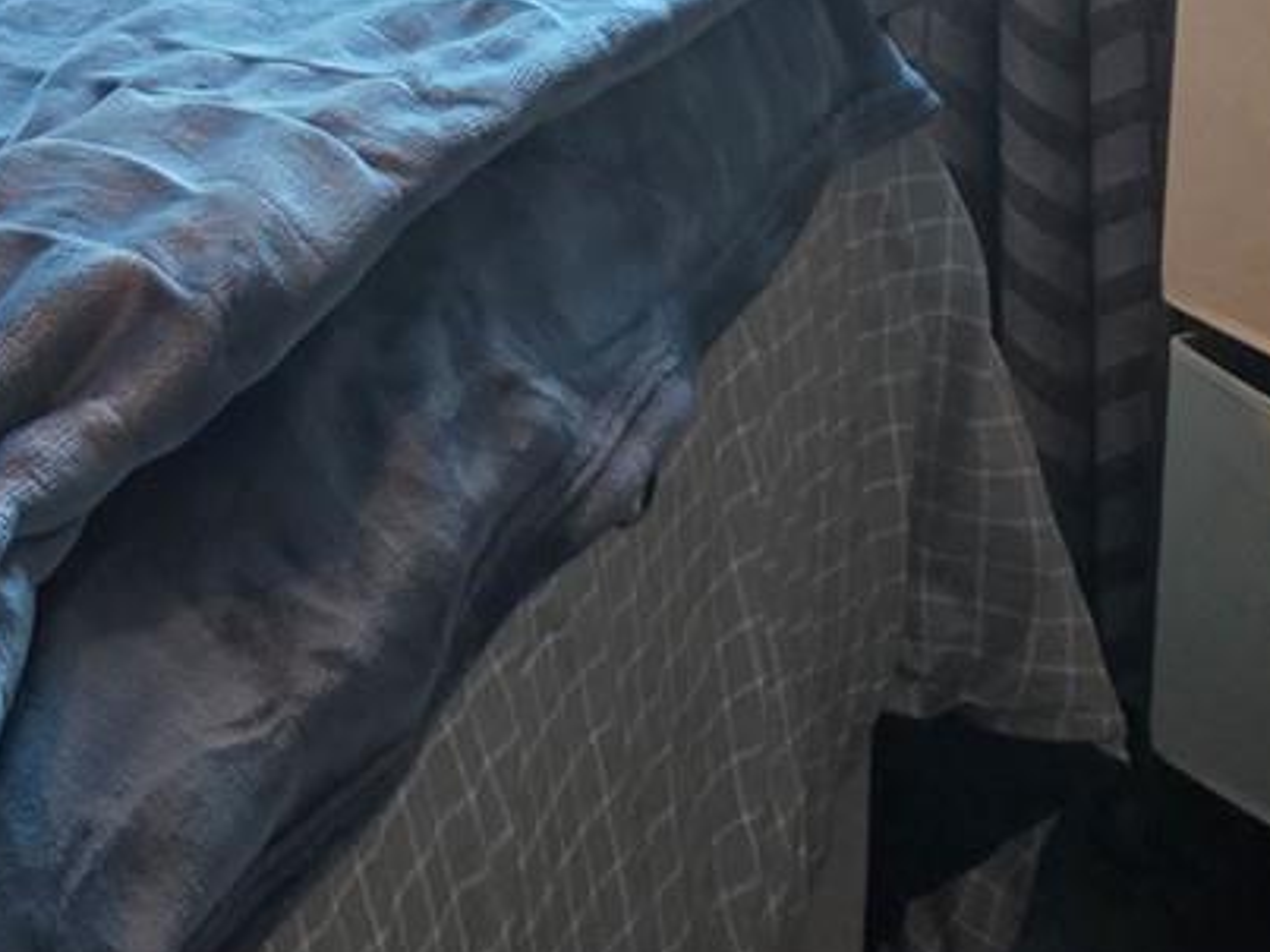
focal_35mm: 117
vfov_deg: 11.0
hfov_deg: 14.6
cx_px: -1053
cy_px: -1223
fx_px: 4291
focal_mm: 6.3
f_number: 1.7
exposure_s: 1/120
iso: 500
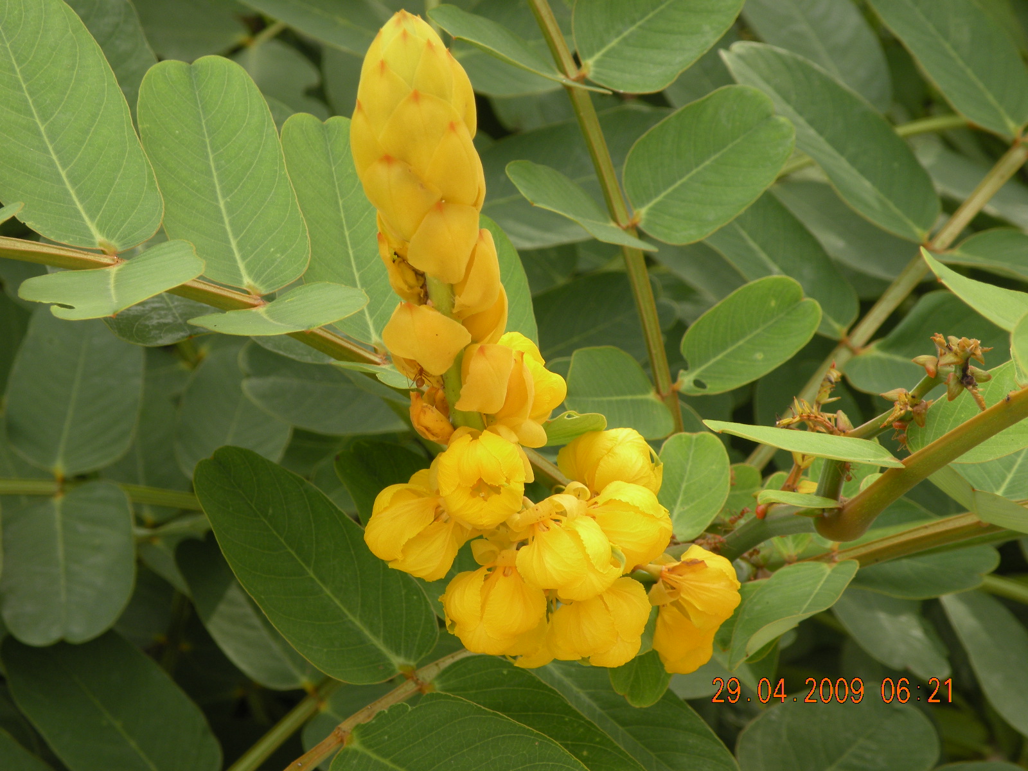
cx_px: 514
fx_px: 3267
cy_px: 386
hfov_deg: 17.9
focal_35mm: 110
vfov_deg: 13.5
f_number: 4.5
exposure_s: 1/93.7
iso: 64
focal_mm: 19.4
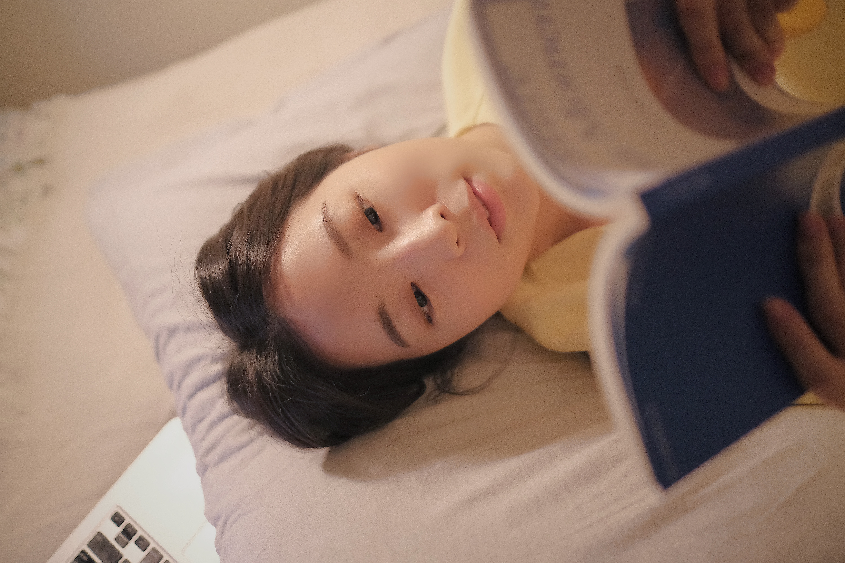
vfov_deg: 37.9
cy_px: 282
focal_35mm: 35
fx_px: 821
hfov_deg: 54.4
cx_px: 422
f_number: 1.4
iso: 1600
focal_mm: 23
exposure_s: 1/250
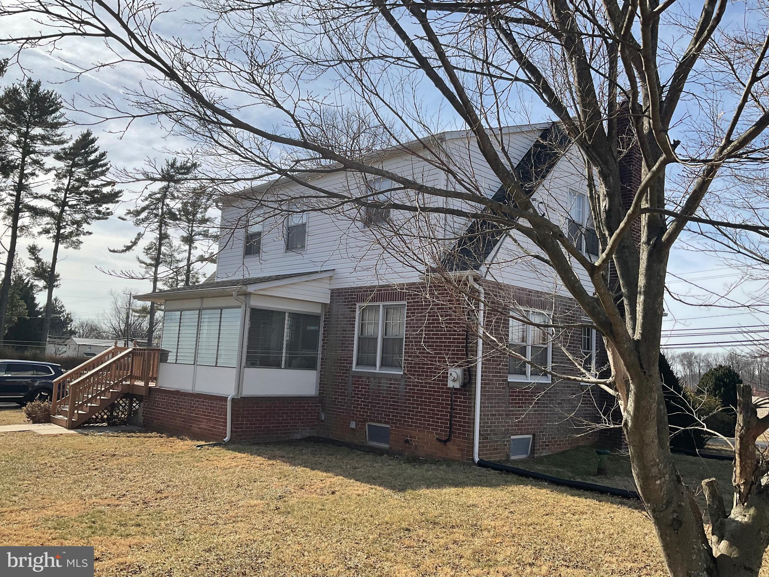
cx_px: 384
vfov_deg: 48.2
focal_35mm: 29
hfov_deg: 61.7
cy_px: 288
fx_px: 644
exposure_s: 1/2227
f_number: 1.8
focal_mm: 3
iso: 16
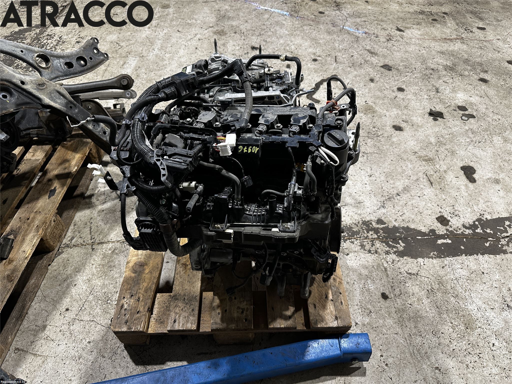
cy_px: 192
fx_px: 355
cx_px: 256
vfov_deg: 56.8
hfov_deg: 71.6
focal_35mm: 24
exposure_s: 1/100
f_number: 1.78
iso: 160
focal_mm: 6.86
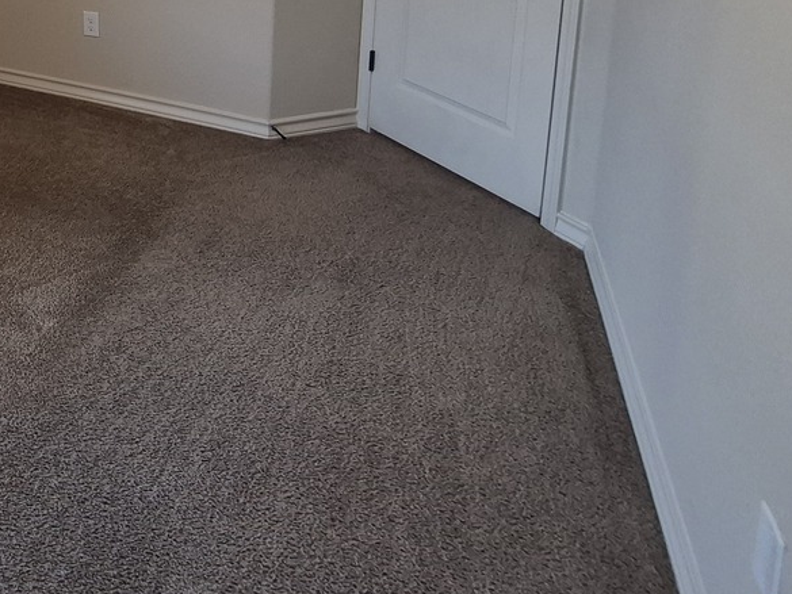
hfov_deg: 43.8
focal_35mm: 32
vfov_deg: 35.9
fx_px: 732
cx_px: -79
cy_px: -93
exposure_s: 1/60
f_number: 2.2
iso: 80
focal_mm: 1.74
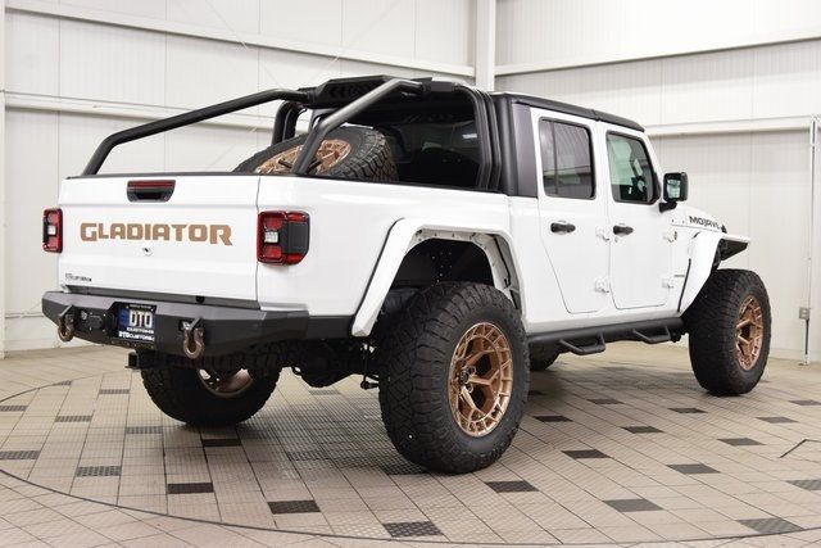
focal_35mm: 48
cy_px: 274
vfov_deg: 28.1
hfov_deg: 41.1
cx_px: 410
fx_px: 1095
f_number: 7.1
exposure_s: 1/30
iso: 720
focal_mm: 32
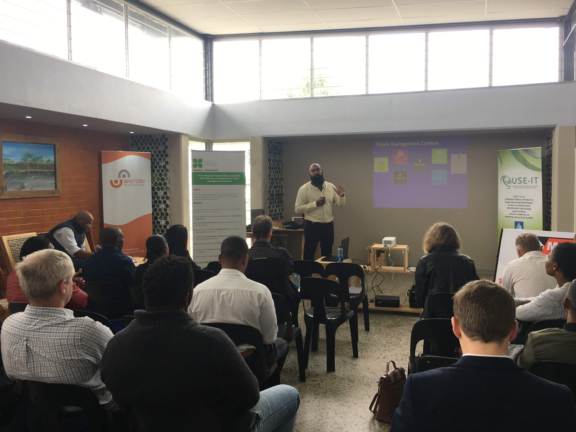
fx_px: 516
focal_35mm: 31
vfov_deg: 45.4
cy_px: 204
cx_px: 300
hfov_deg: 58.3
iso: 32
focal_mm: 4.15
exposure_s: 1/50
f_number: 2.2
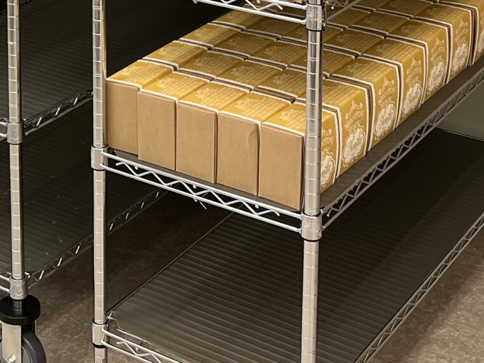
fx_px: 1217
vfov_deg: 15.6
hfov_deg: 22.1
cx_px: 71
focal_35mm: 87
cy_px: -180
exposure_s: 1/120
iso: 100
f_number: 1.5
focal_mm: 5.7
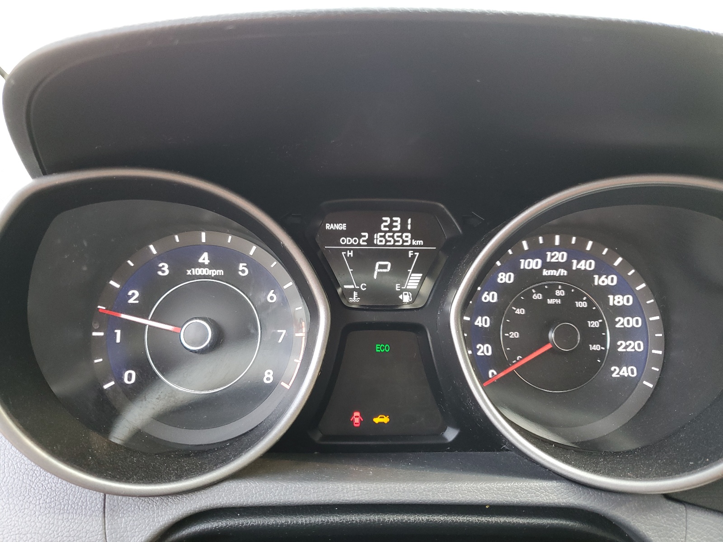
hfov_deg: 67.3
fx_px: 543
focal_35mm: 26
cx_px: 362
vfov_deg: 53.1
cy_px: 271
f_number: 1.5
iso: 84
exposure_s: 1/60.2
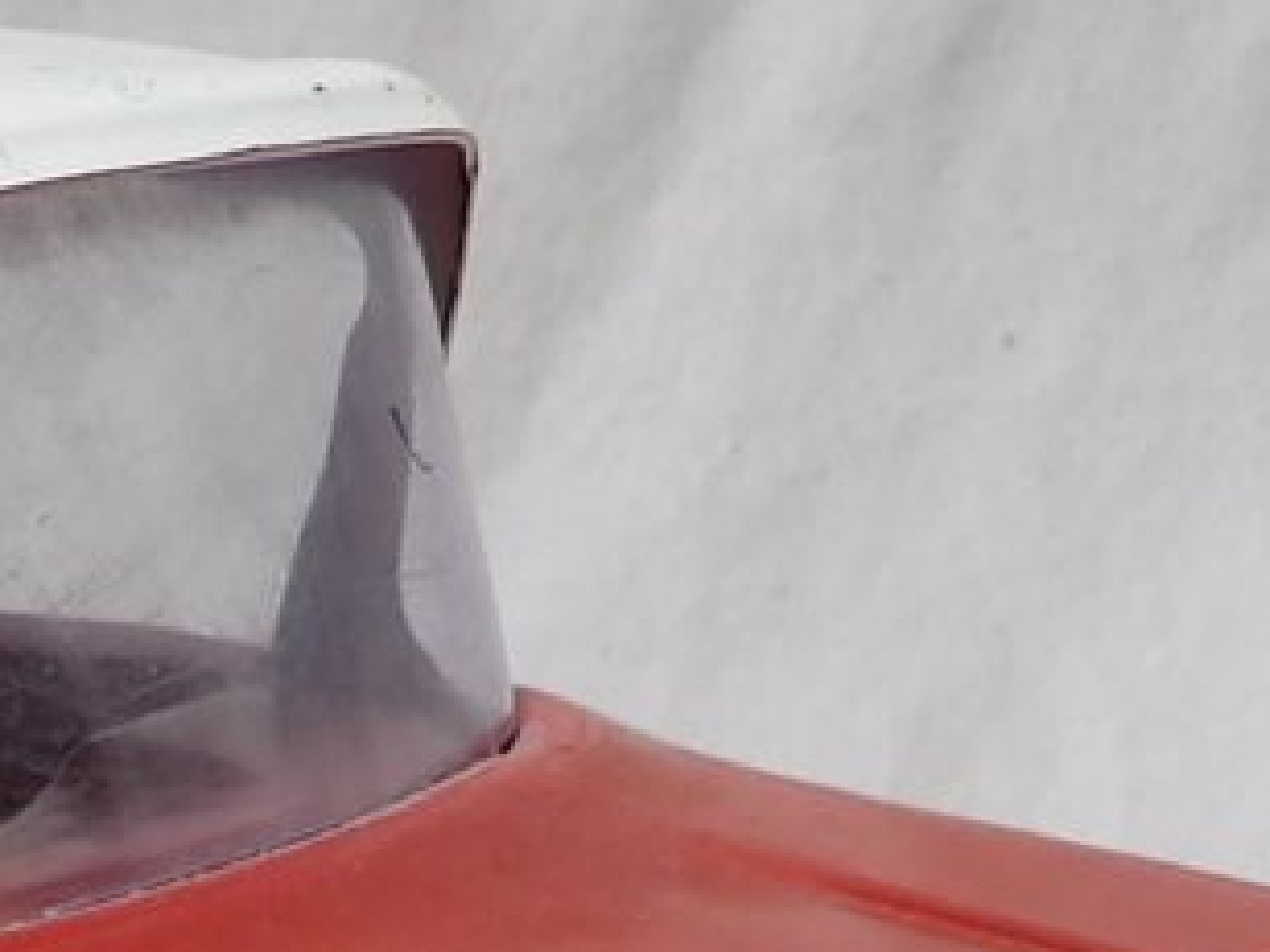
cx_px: -715
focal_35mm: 162
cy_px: 1506
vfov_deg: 8.9
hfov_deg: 11.6
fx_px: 5943
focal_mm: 5.9
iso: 100
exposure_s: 1/71
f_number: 3.6
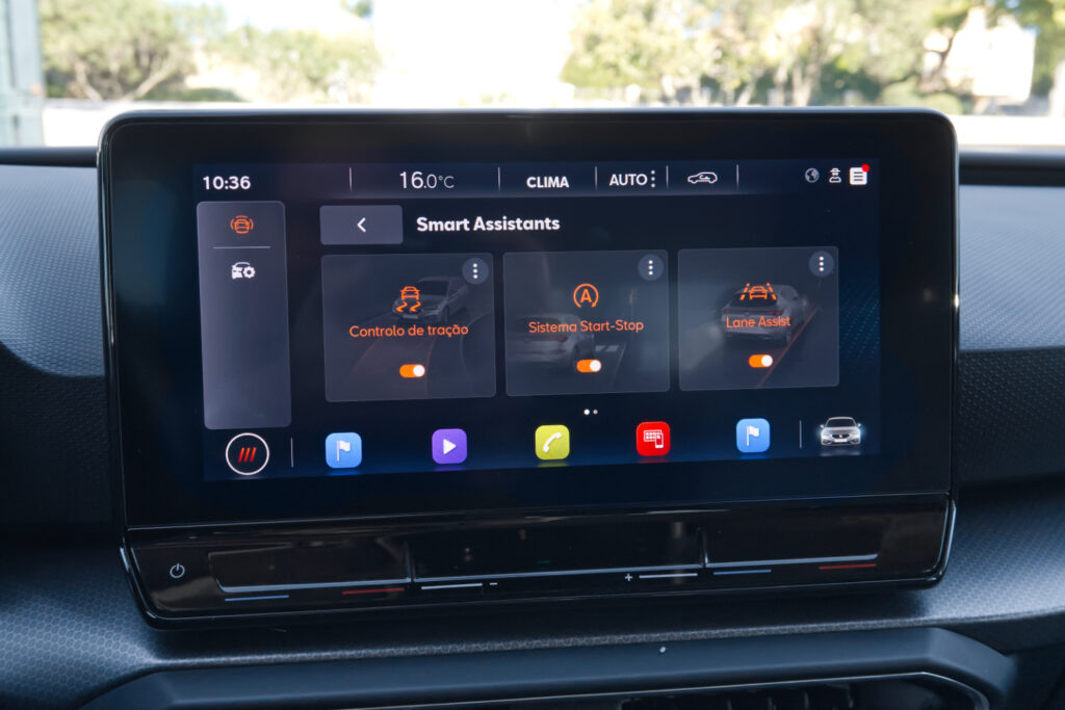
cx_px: 532
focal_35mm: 36
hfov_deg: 53.1
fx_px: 1065
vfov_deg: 36.9
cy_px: 355
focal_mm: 24.2
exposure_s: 1/250
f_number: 8
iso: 2000
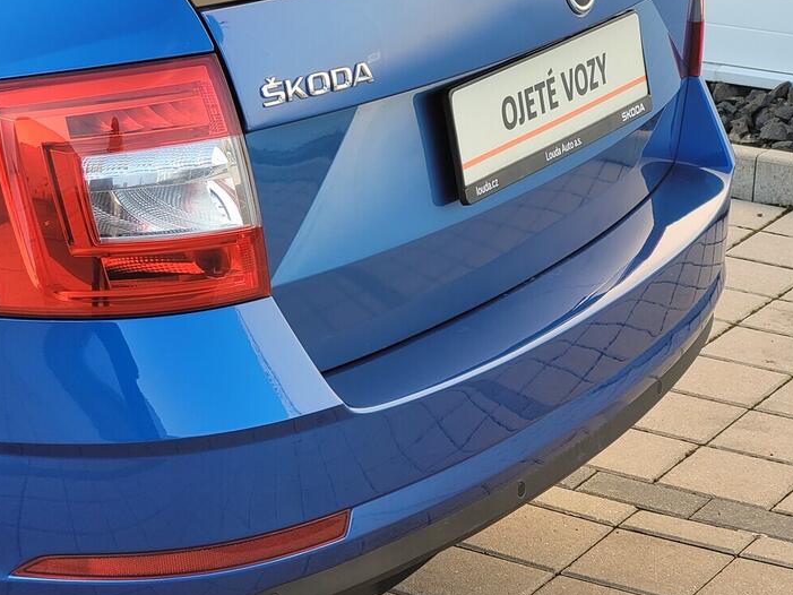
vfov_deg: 13.3
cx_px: 318
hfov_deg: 17.7
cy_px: 239
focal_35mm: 111
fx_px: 2543
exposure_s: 1/102
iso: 25
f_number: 2.4
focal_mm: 7.12
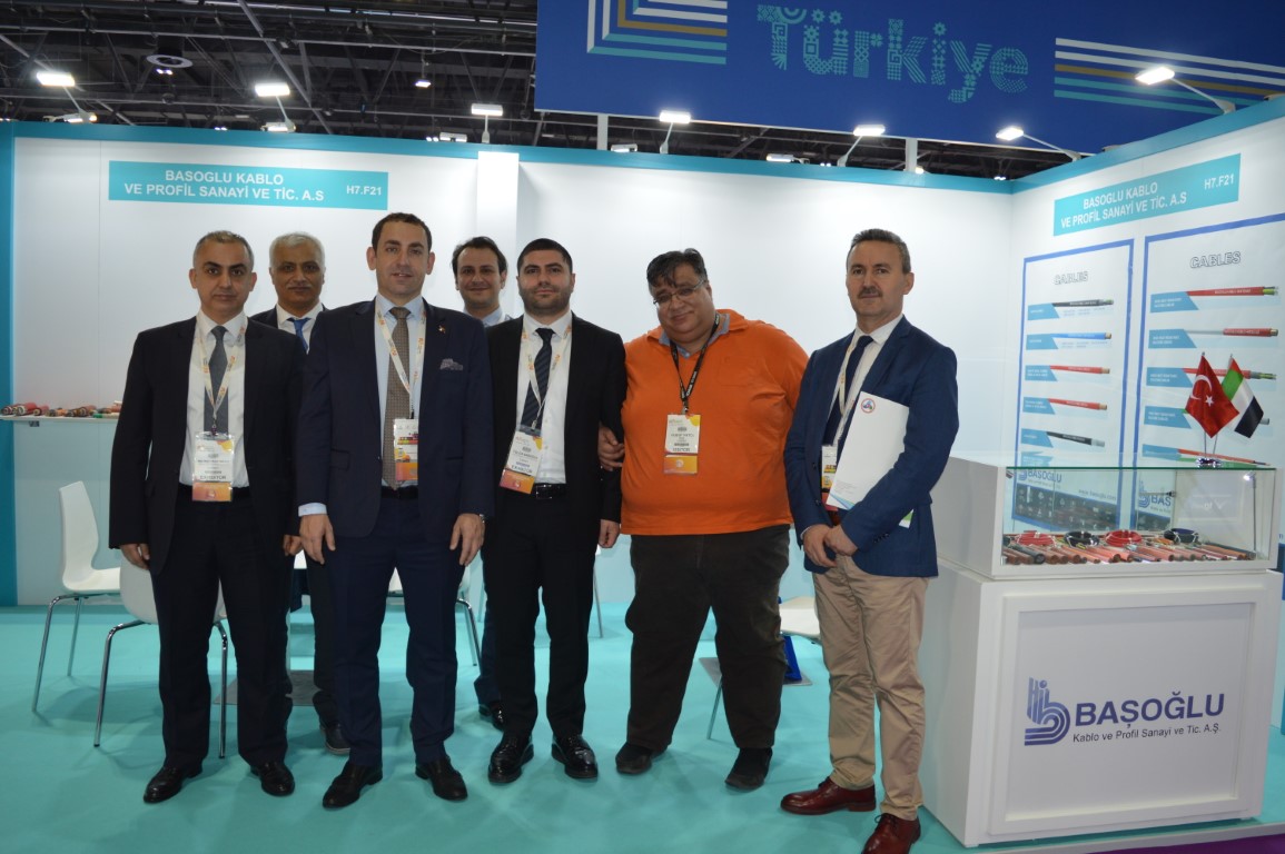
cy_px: 427
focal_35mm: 27
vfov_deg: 47.9
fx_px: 963
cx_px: 642
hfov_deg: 67.4
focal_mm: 18
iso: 400
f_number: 4
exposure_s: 1/80
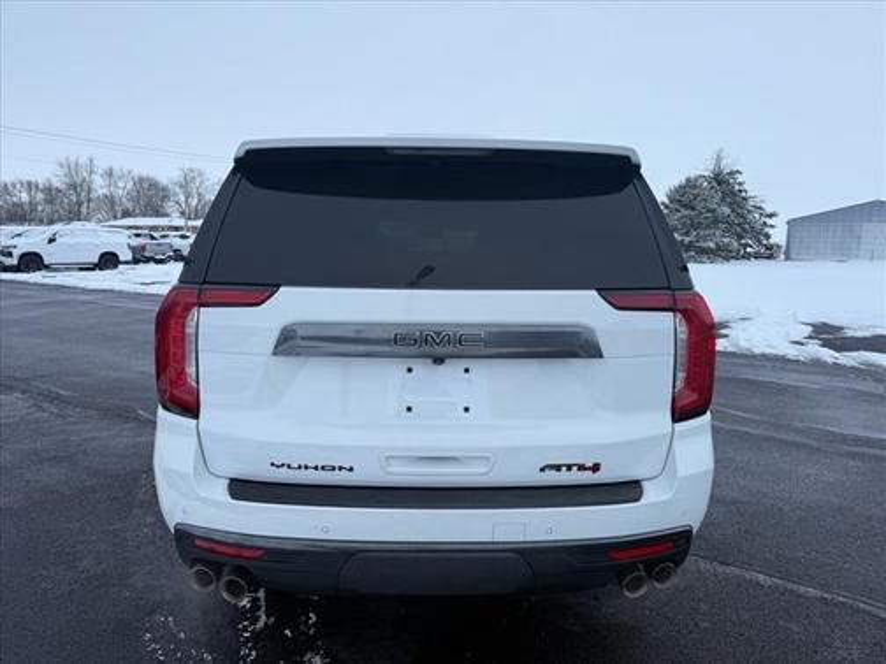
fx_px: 614
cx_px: 443
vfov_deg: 56.8
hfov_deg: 71.6
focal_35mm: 24
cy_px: 332
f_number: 1.78
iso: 80
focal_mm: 6.76
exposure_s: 1/1271
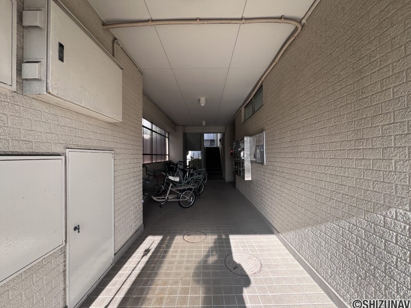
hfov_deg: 106.2
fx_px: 154
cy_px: 154
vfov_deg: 89.9
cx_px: 206
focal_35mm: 13
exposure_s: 1/101
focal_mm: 1.57
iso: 32
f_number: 1.8
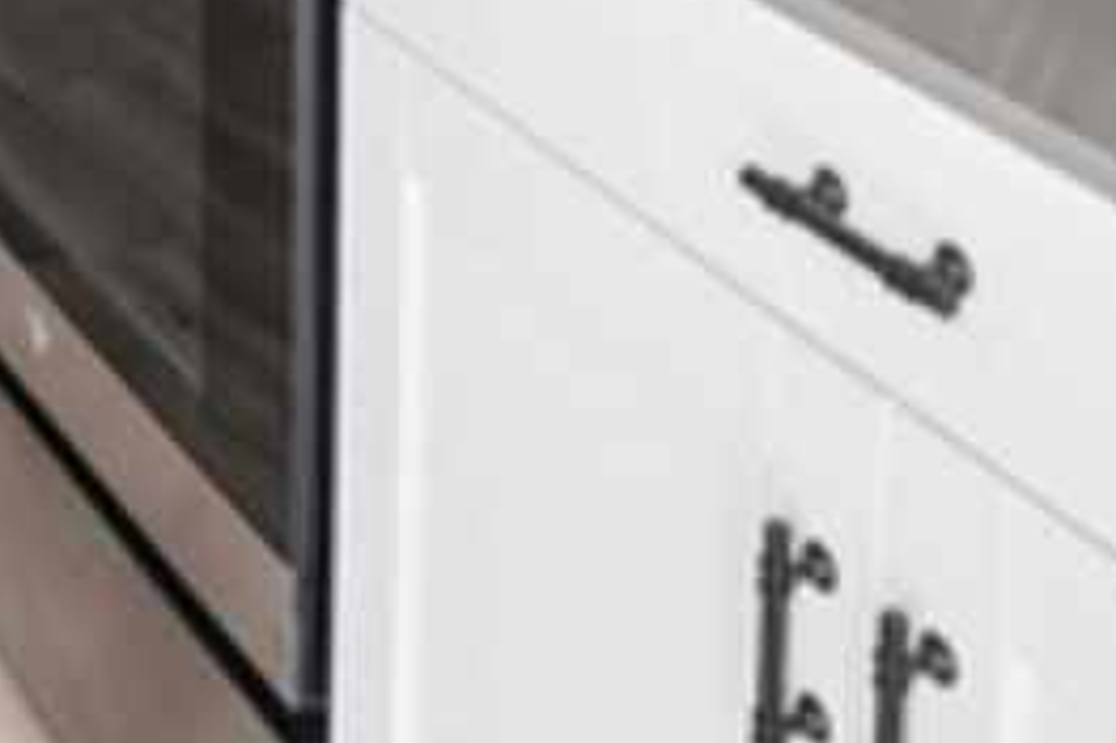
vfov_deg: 13.1
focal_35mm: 78
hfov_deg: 22.4
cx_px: -450
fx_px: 2416
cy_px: -1044
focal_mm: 16
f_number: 8
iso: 400
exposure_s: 1/40
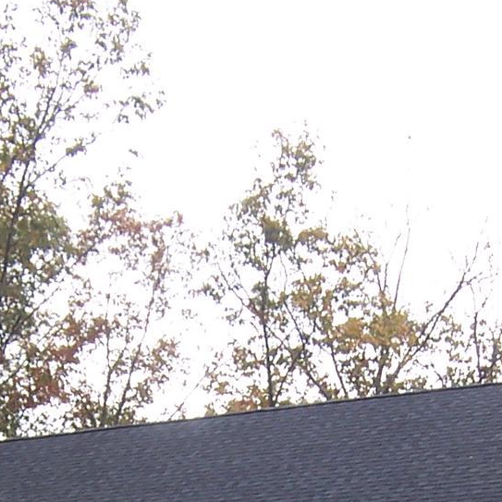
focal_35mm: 110
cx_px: 279
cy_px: 655
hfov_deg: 15.8
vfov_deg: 15.1
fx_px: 1805
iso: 80
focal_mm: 5.5
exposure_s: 1/180
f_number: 3.4
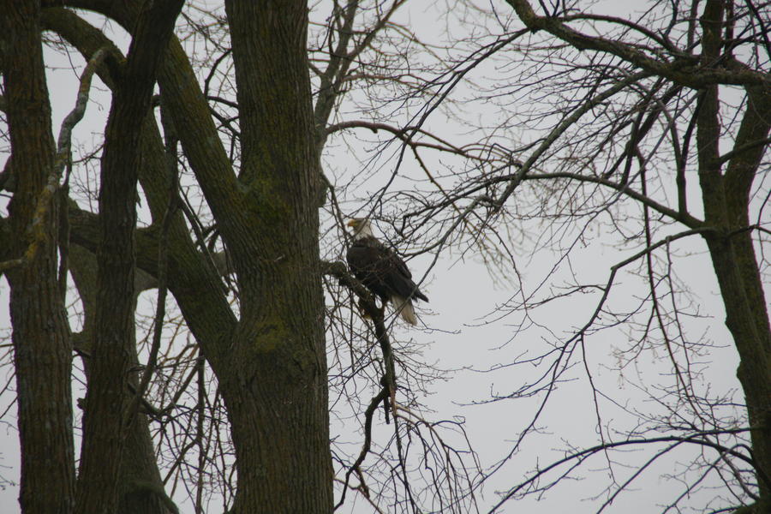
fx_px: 6424
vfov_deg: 4.6
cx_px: 386
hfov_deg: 6.9
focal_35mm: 300
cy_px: 257
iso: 800
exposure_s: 1/160
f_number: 6.3
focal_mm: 200
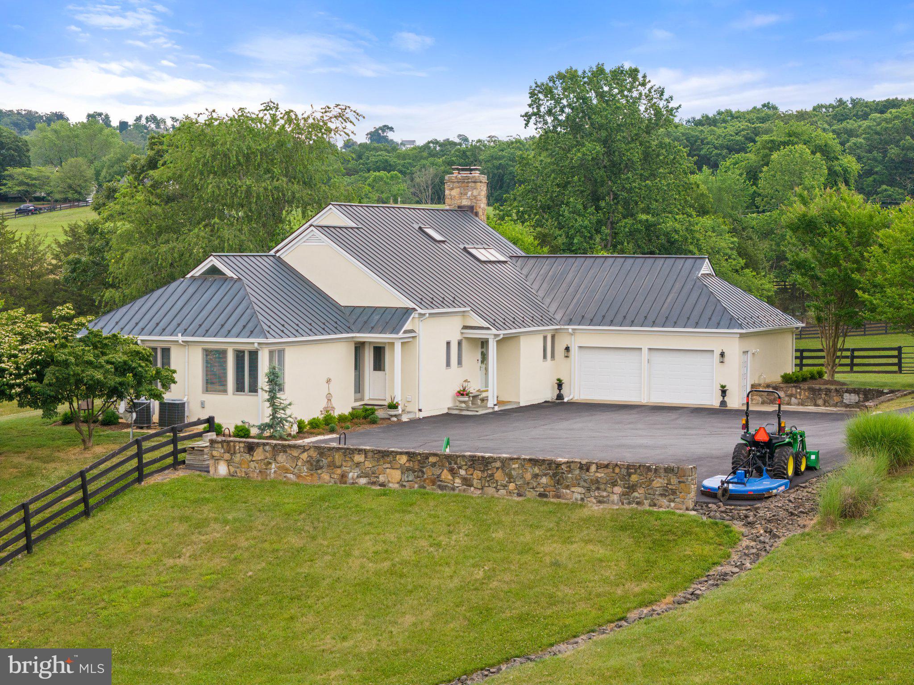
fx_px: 1848
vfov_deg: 21.0
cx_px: 457
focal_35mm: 70
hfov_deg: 27.8
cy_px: 342
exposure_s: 1/640
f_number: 2.8
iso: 100
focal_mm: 19.35
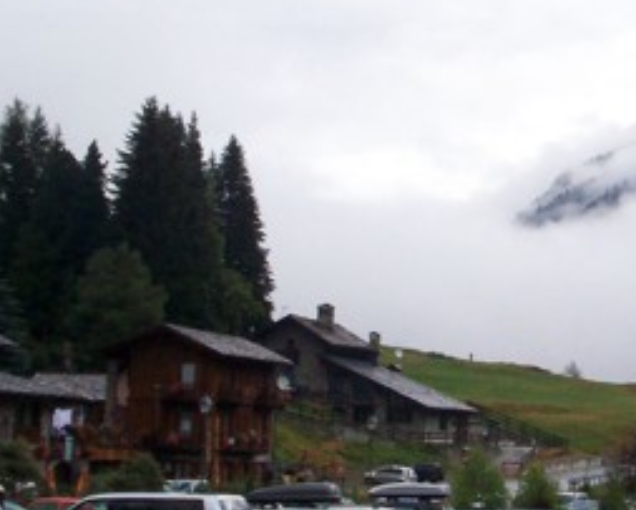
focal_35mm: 111
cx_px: 644
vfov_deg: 13.9
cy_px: 239
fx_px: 2092
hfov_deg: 16.9
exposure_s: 1/222
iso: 100
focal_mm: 5.9
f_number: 4.5
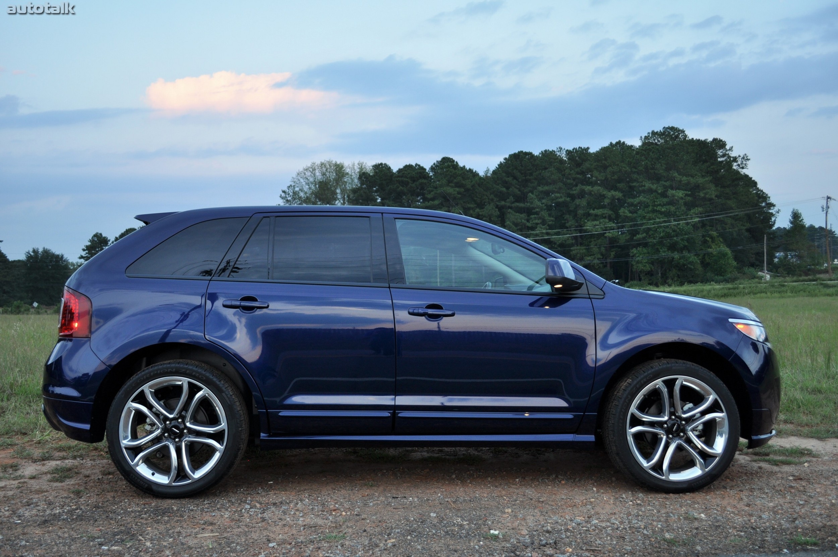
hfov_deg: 57.3
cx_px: 419
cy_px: 278
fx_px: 767
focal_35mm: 33
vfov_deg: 39.9
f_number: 4
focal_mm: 22
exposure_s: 1/60
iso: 200
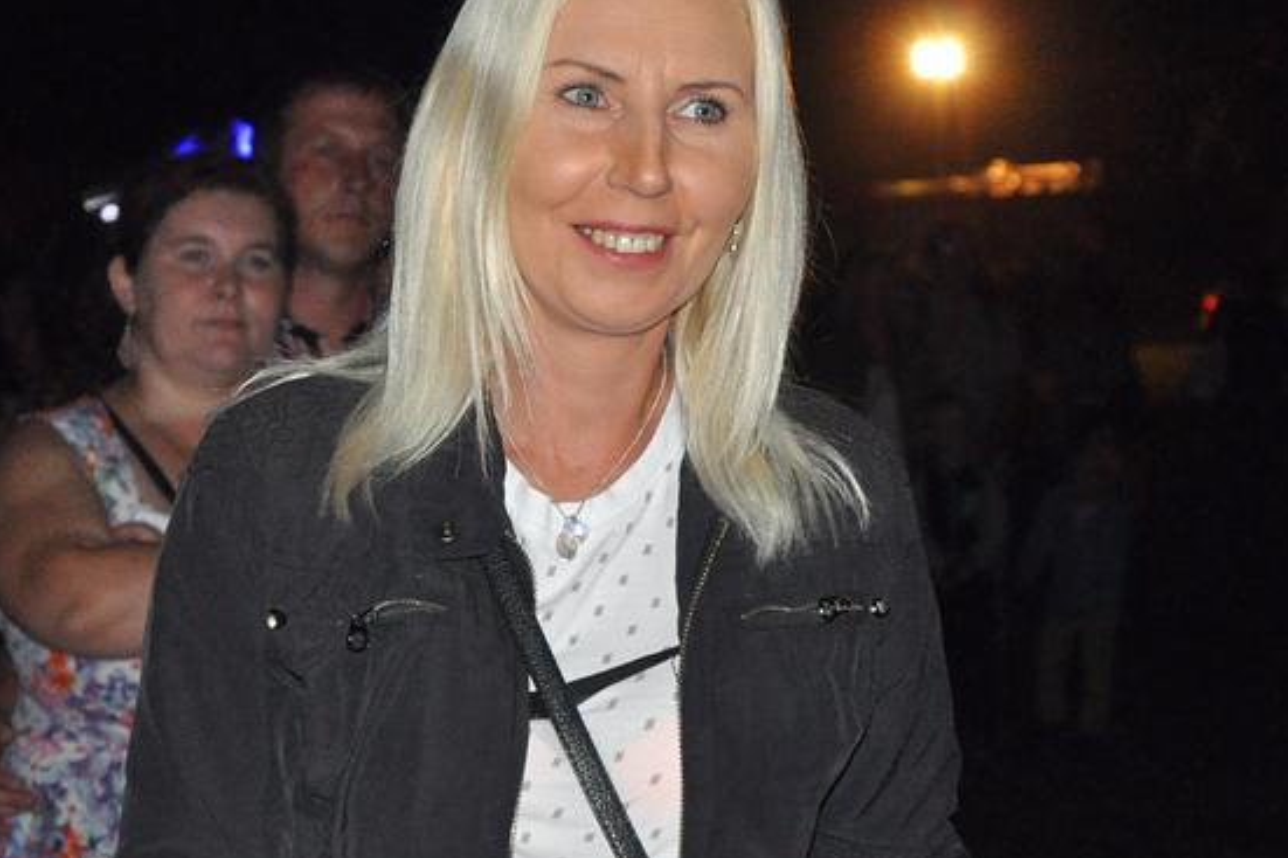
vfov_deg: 12.3
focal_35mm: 111
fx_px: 3970
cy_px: 506
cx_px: 650
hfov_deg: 18.4
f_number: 5.6
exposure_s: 1/60
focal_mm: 48
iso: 3200
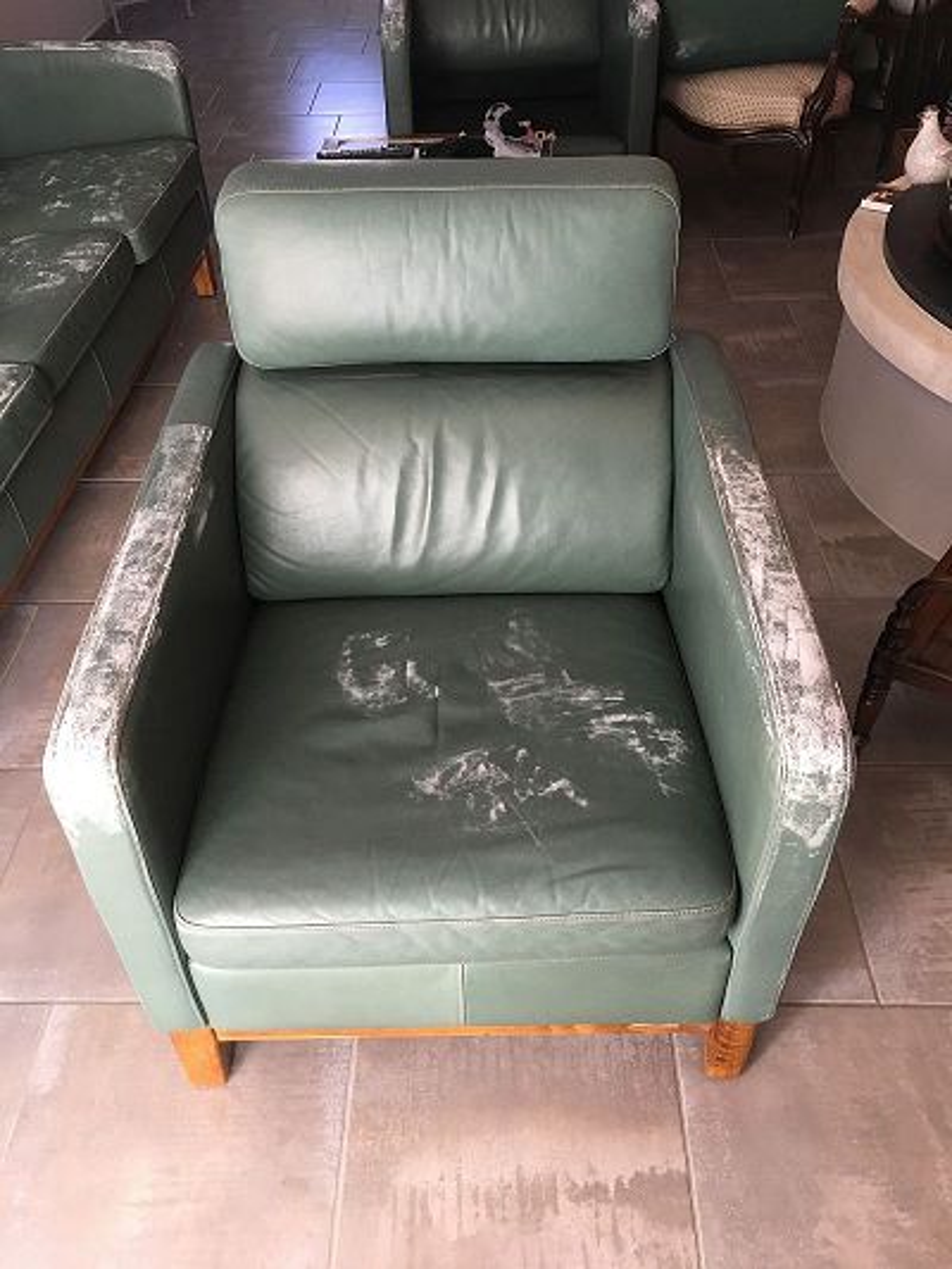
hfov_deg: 48.2
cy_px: 634
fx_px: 1063
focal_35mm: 29
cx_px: 476
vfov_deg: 61.6
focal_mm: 4.15
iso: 50
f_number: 2.2
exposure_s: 1/33
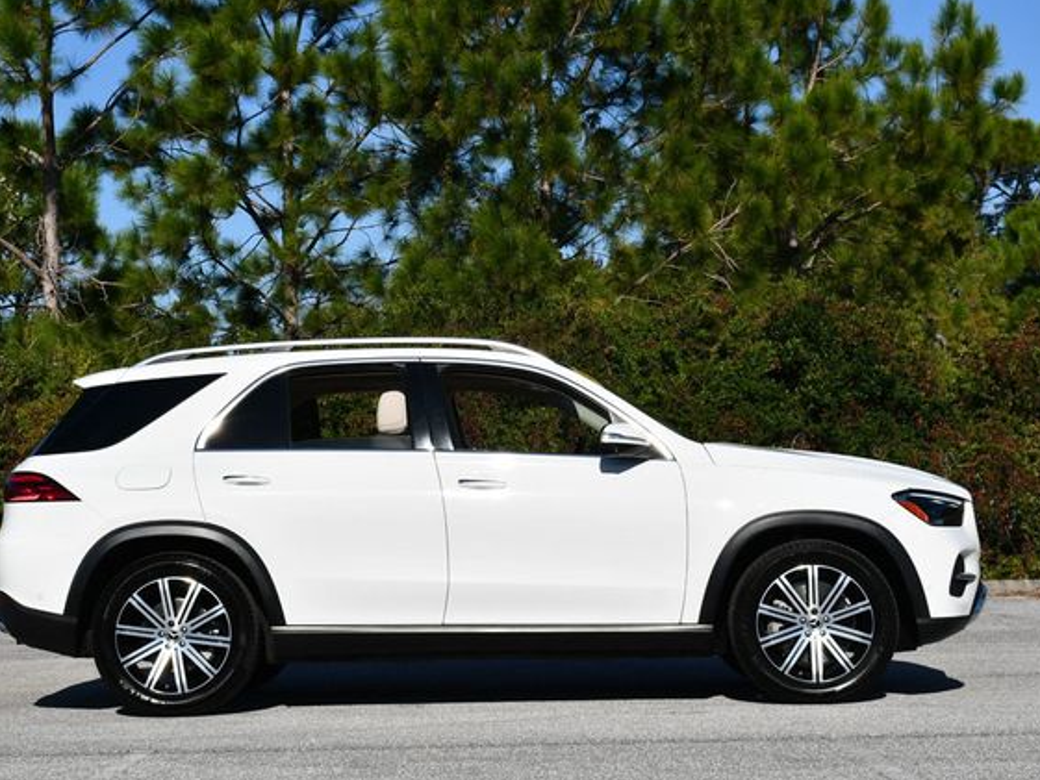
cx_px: 471
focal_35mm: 79
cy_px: 389
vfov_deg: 18.7
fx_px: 2374
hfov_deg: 24.7
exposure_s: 1/400
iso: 100
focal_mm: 36
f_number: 10
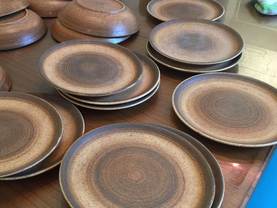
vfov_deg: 34.3
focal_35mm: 42
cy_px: 97
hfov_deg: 44.4
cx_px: 103
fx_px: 336
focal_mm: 4.15
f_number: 2.2
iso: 160
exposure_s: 1/33
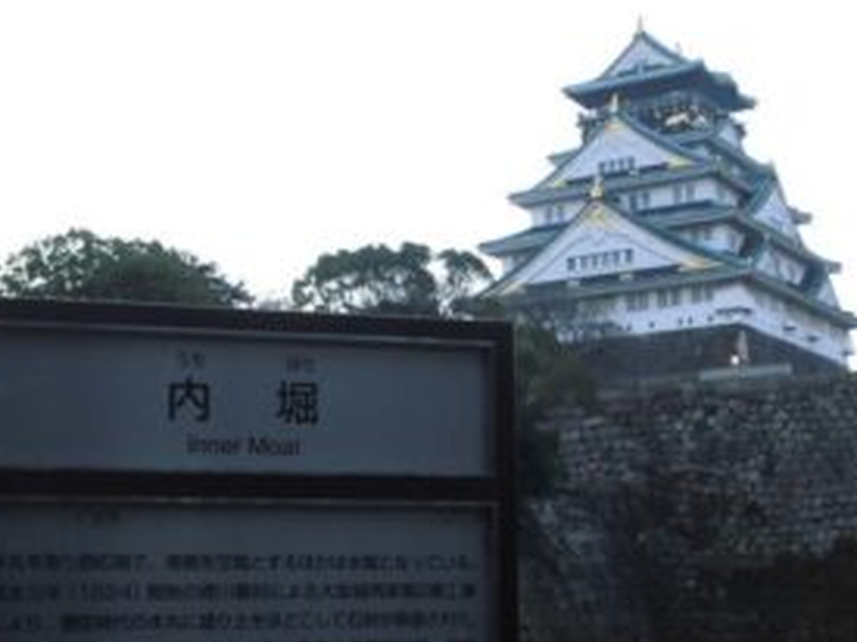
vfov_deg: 22.8
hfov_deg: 30.3
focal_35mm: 64
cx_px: 430
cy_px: 449
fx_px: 1584
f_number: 4.2
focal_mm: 7.9
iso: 100
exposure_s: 1/60
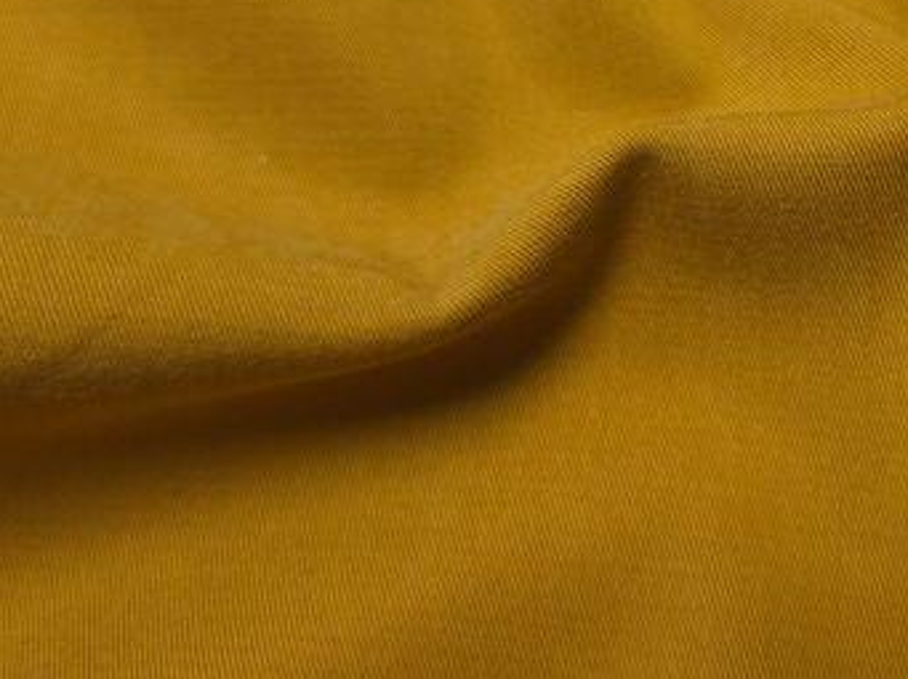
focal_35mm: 53
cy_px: 242
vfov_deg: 27.4
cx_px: 743
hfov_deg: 34.9
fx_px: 1389
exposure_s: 1/60
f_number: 1.8
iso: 100
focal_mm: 5
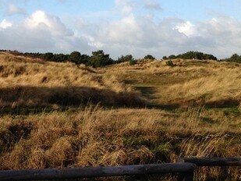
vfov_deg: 22.2
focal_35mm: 64
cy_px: 6
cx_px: 9
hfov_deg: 28.7
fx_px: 446
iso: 50
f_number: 2.4
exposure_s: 1/816
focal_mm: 4.13
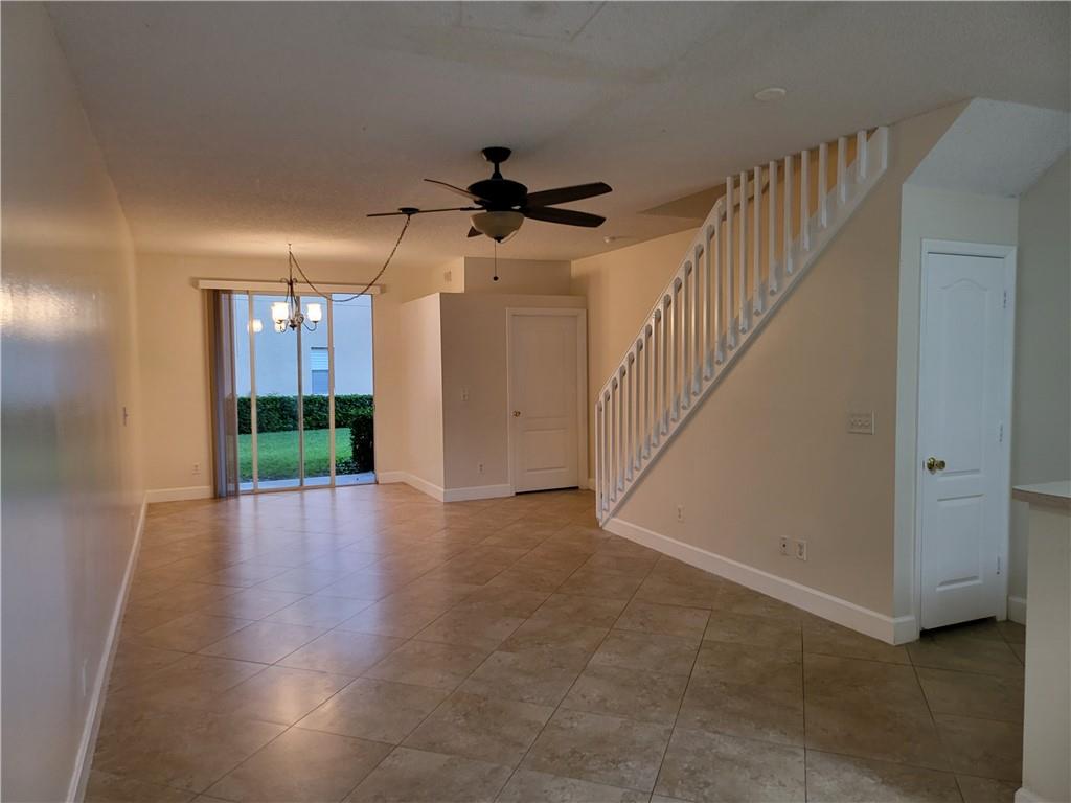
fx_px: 743
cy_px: 402
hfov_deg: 71.6
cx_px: 536
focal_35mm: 24
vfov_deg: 56.8
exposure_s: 1/40
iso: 250
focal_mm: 5
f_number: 1.8
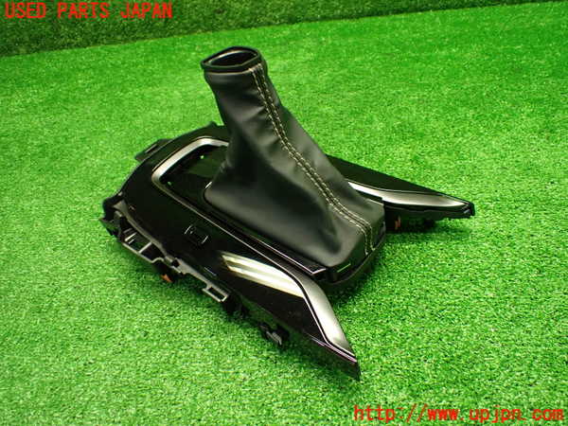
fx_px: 492
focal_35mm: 30
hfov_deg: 60.0
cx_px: 284
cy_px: 213
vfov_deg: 46.8
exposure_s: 1/100
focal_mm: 5.4
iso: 800
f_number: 2.3
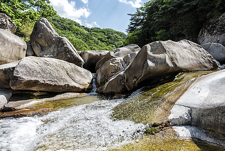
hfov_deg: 67.3
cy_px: 78
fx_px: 169
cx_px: 112
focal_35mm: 27
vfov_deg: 48.0
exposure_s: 1/640
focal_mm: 24
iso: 100
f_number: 5.6
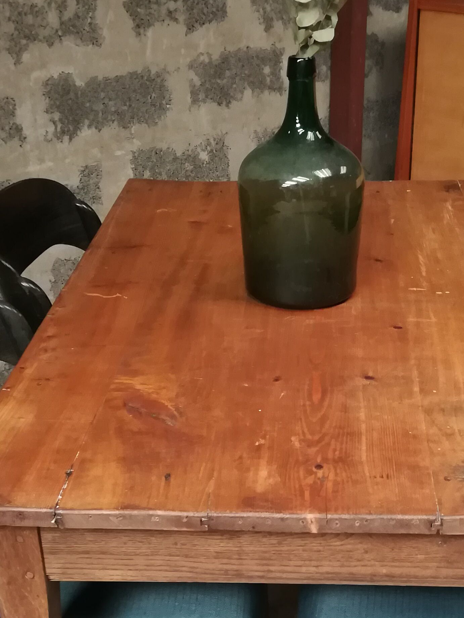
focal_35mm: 56
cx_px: 306
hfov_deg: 26.0
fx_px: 1001
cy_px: 485
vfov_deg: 33.5
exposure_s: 1/25
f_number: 2.2
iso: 320
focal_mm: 3.83
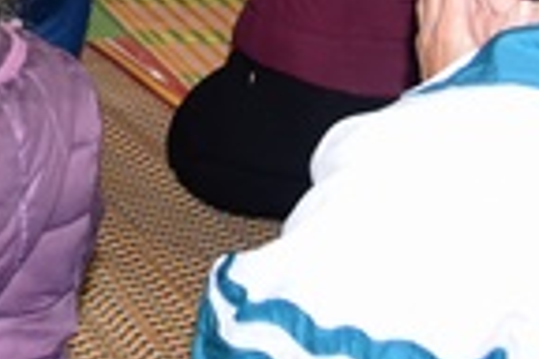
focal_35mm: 135
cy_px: -363
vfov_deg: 9.5
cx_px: -195
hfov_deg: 14.4
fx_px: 2021
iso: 1000
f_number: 4
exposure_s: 1/80
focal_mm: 30
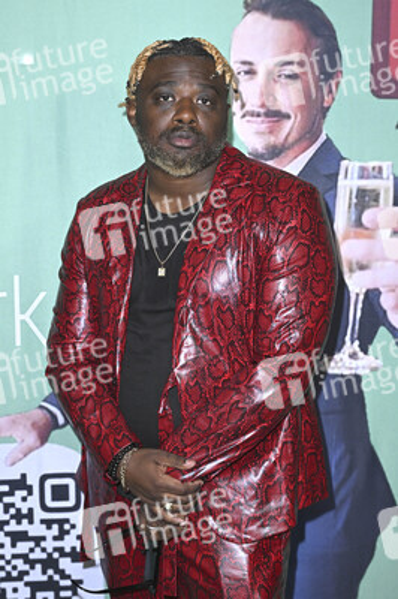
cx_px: 199
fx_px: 1013
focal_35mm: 61
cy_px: 300
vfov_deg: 32.9
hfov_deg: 22.2
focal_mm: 61
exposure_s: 1/200
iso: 1600
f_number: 5.6
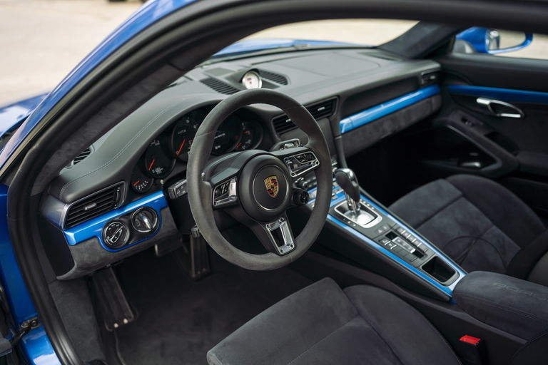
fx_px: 533
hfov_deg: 54.4
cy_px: 182
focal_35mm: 35
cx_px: 274
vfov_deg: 37.9
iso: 200
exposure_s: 1/320
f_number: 2.5
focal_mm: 35
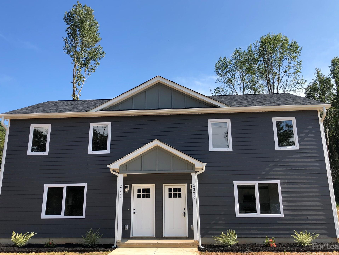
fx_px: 294
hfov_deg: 60.0
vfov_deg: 46.8
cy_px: 127
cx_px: 167
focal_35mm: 30
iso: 20
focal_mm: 3.99
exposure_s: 1/1200
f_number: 1.8
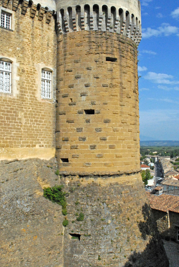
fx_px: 260
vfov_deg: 54.4
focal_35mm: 35
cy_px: 135
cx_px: 95
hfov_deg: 37.9
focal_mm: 18
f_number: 18
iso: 1600
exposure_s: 1/1250
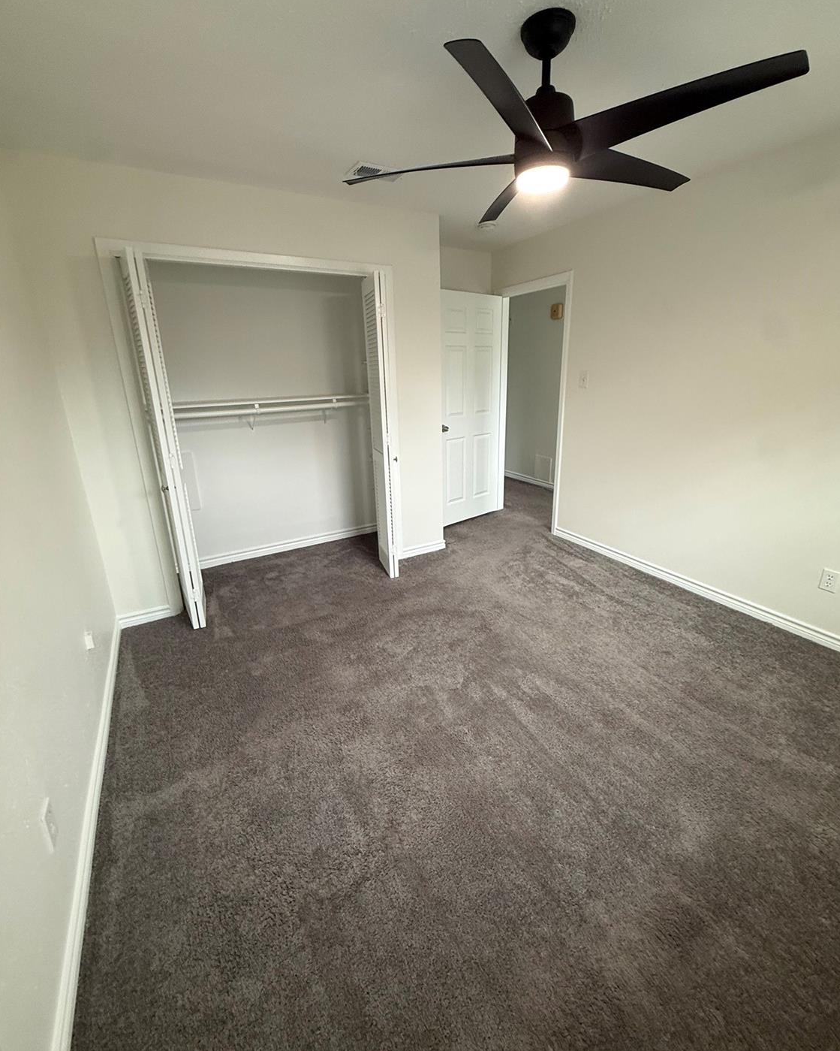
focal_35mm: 15
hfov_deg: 84.0
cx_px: 427
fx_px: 466
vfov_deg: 96.8
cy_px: 509
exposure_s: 1/60
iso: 200
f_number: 2.2
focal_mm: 2.22
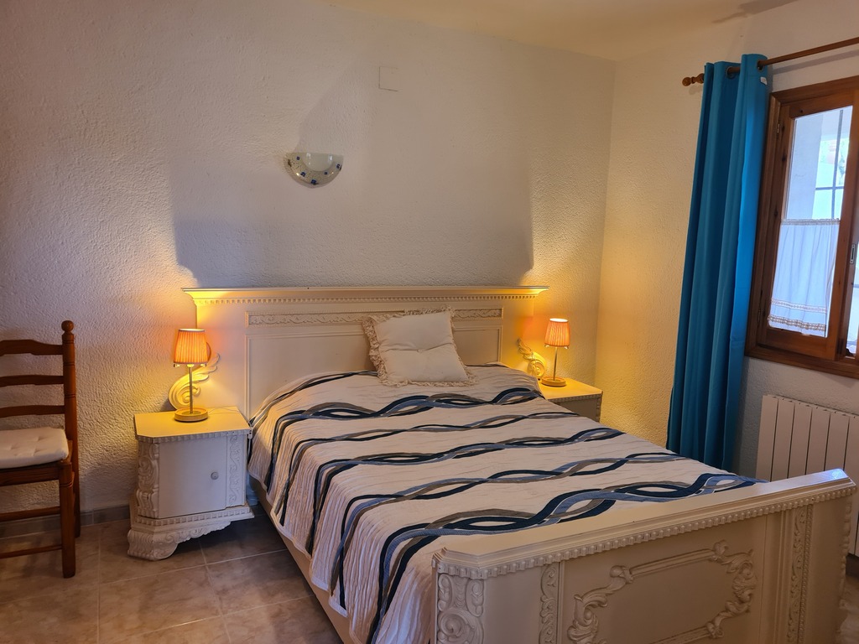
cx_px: 430
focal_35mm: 26
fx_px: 645
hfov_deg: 67.3
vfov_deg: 53.1
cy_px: 322
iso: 125
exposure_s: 1/50
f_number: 1.8
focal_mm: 5.4
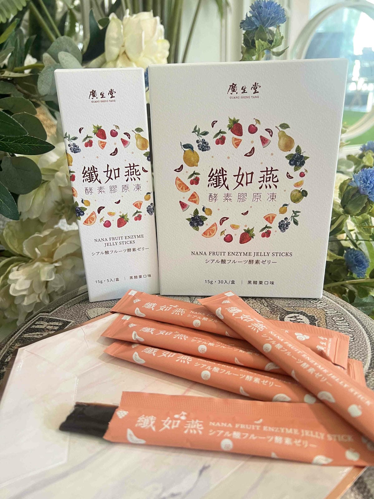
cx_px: 187
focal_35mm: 26
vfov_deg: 67.3
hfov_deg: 53.1
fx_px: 375
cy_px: 250
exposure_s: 1/60
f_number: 1.5
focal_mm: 5.7
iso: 200
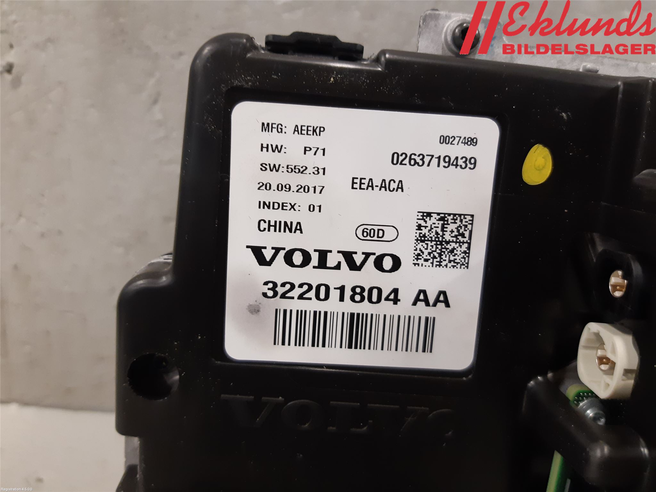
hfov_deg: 67.3
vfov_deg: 53.1
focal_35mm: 26
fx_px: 493
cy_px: 246
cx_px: 328
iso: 200
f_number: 1.7
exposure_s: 1/50
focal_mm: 3.93
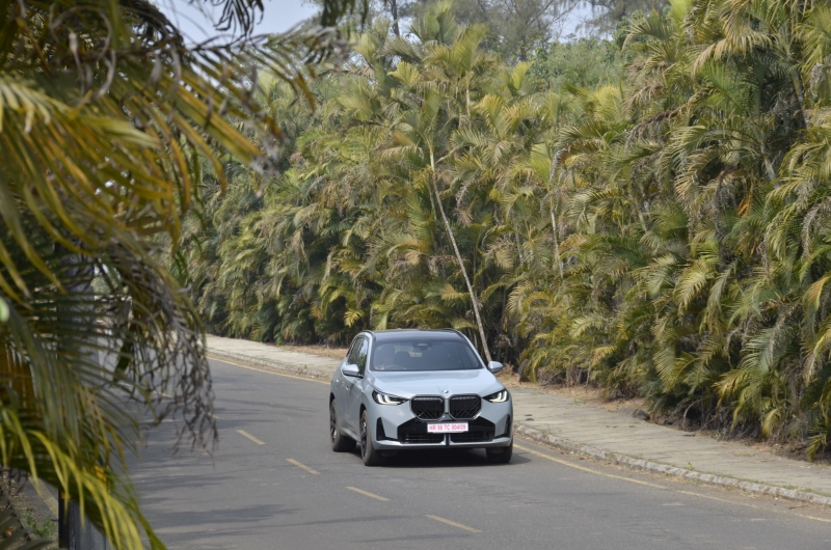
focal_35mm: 158
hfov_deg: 13.1
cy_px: 275
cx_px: 416
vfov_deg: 8.7
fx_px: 3628
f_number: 11
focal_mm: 105
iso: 200
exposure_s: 1/100
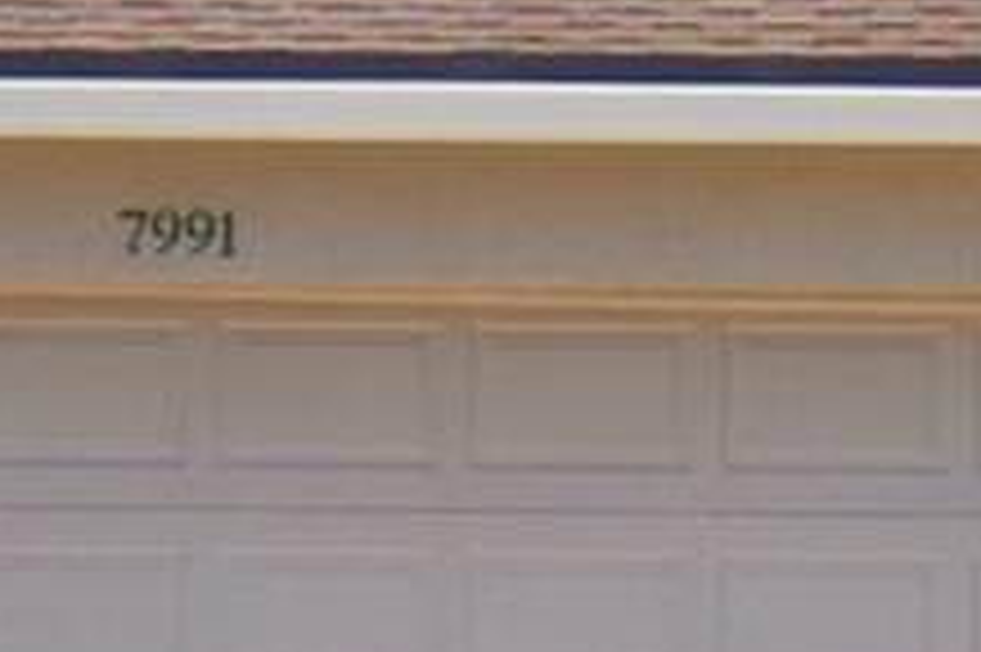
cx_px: 1562
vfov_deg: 6.2
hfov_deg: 9.1
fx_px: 5990
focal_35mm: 220
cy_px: 522
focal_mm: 20
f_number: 5.6
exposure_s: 1/1000
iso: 100
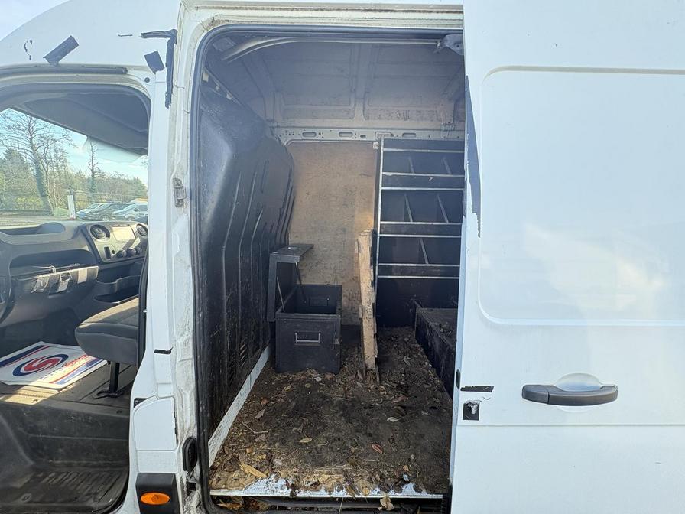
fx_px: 277
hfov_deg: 102.1
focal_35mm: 14
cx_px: 342
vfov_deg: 85.7
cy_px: 257
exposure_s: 1/99
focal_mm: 2.22
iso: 125
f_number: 2.2
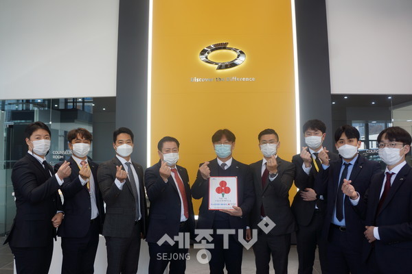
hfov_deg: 67.4
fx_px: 309
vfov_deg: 47.9
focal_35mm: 27
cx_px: 206
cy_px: 137
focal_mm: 18
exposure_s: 1/60
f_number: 4
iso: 100
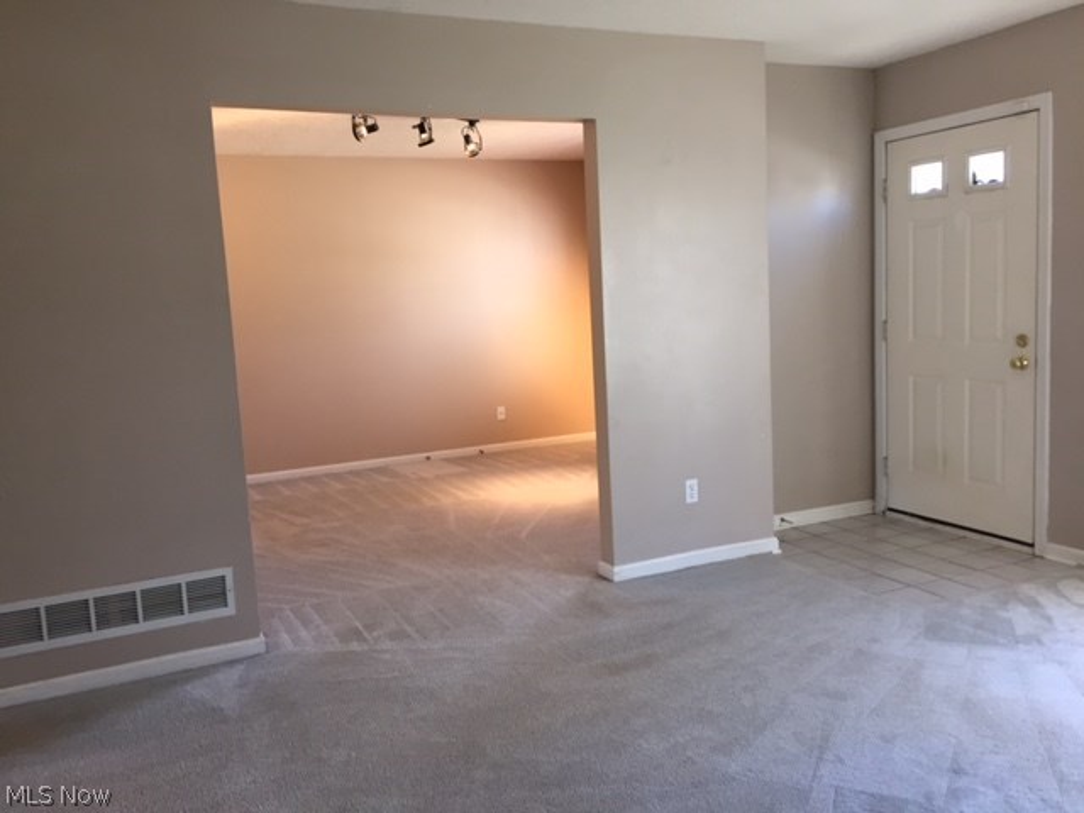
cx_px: 542
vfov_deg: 48.2
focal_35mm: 29
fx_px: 908
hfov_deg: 61.7
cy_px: 406
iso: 64
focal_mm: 4.15
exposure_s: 1/30
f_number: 2.2
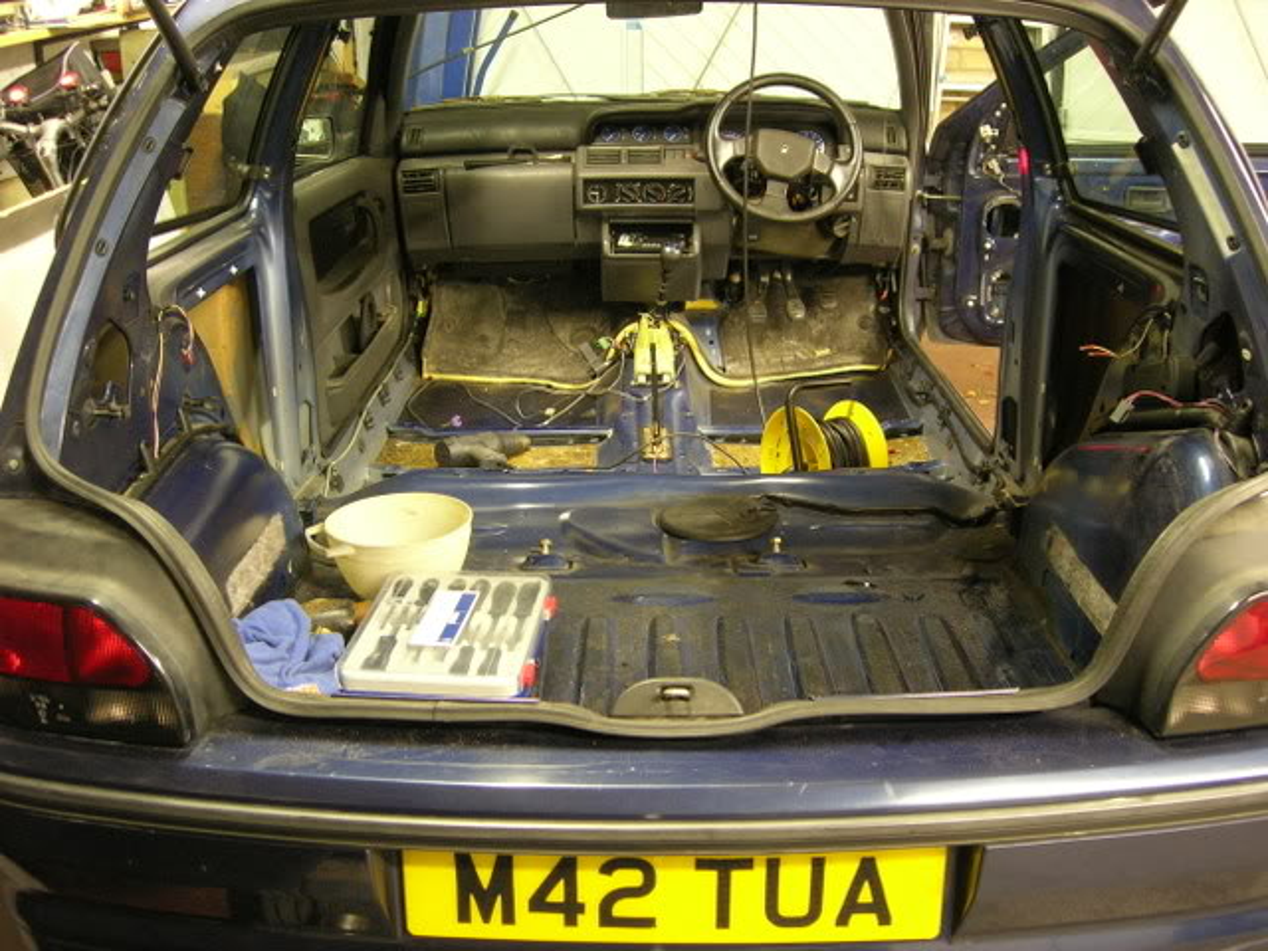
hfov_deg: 49.0
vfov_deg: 37.7
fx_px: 1392
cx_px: 634
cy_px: 476
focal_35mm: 38
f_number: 2.8
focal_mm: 7.8
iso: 200
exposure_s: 1/3.5
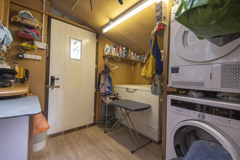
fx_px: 107
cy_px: 80
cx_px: 120
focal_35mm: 16
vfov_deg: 73.8
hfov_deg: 96.7
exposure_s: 1/20
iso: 640
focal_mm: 16
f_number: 8
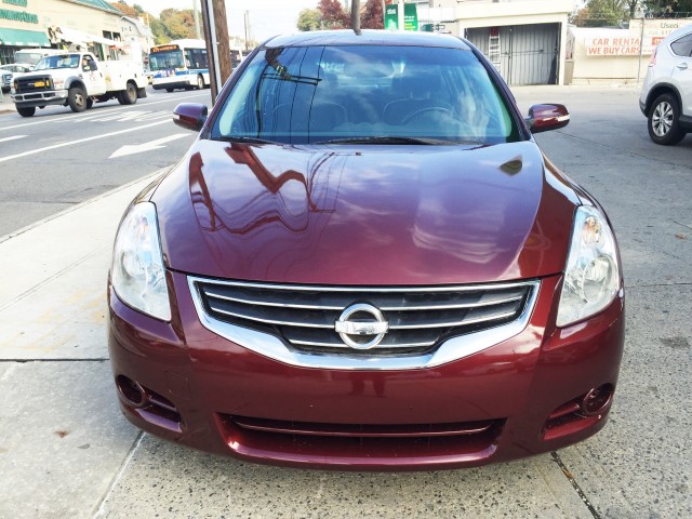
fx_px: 580
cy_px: 260
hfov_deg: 61.7
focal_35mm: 29
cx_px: 346
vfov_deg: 48.2
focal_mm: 4.15
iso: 32
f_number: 2.2
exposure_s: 1/599
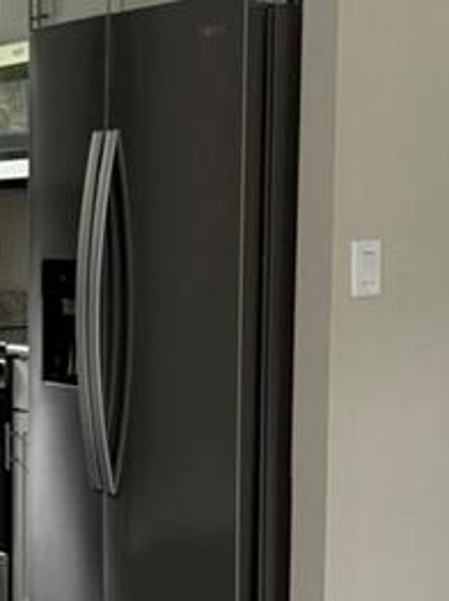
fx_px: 1906
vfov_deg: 17.8
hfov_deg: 12.3
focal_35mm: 110
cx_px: -350
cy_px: 477
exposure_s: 1/121
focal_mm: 6.76
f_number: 1.78
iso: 200
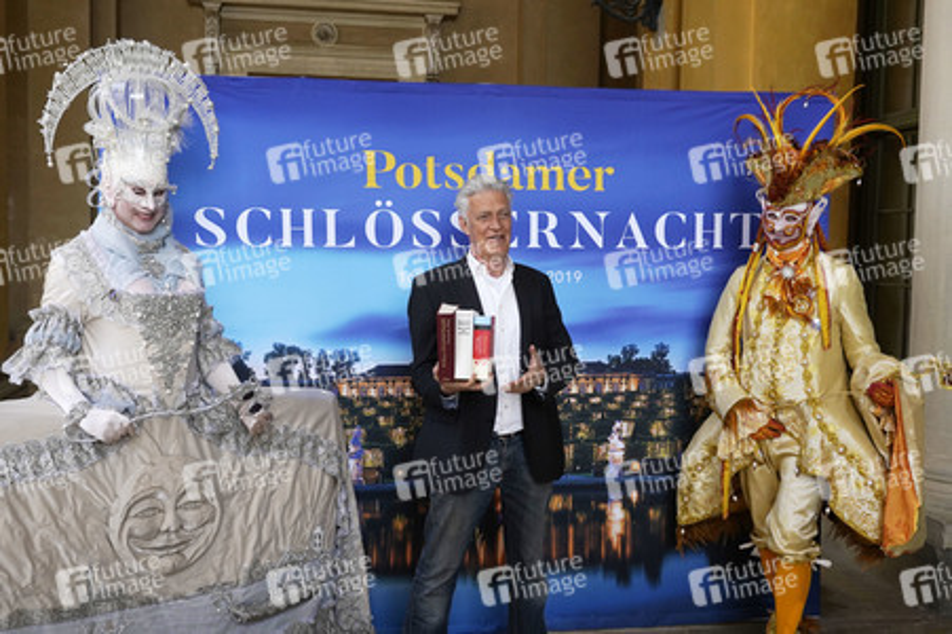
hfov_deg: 48.5
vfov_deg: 33.4
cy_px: 317
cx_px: 476
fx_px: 1057
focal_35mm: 40
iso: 1600
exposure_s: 1/800
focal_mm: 40
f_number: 8
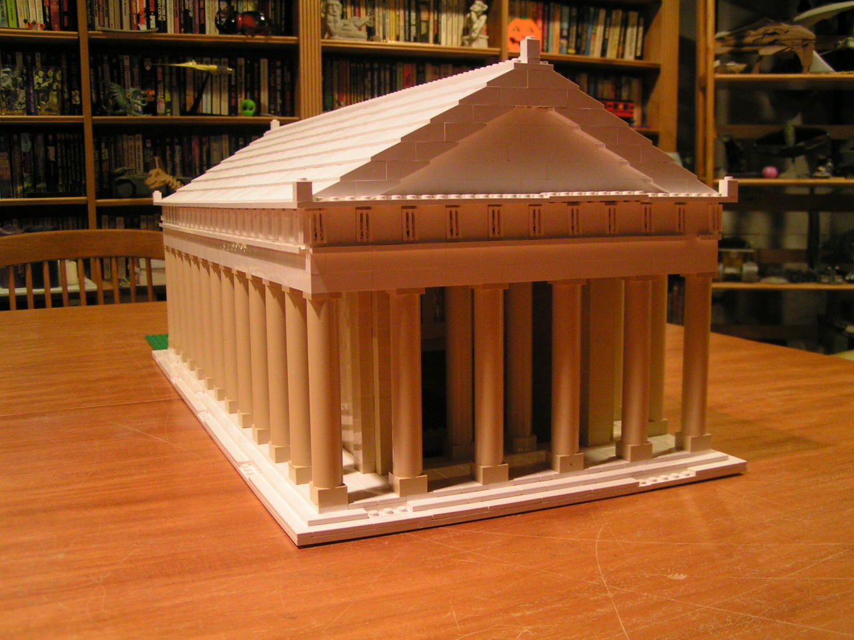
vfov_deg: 37.7
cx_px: 427
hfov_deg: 49.0
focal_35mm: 38
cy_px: 320
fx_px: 937
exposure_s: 1/13
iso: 200
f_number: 2.8
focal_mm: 5.8
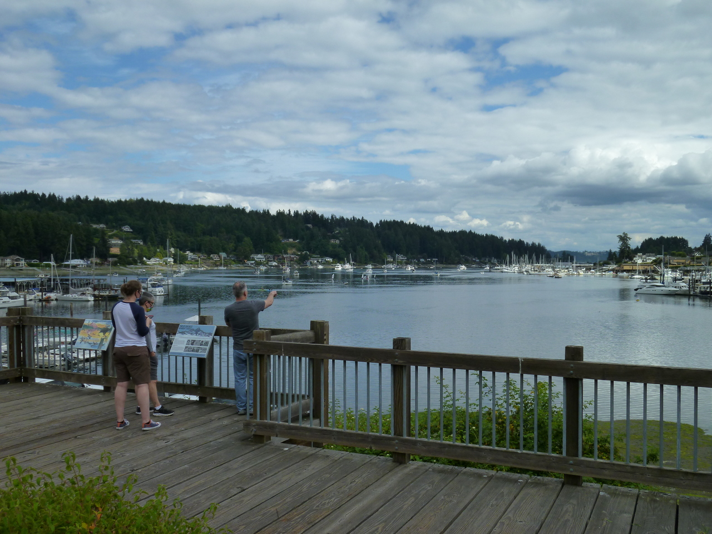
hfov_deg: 55.4
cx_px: 356
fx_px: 679
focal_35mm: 33
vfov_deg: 42.9
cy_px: 267
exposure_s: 1/800
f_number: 3.7
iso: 125
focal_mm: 5.9
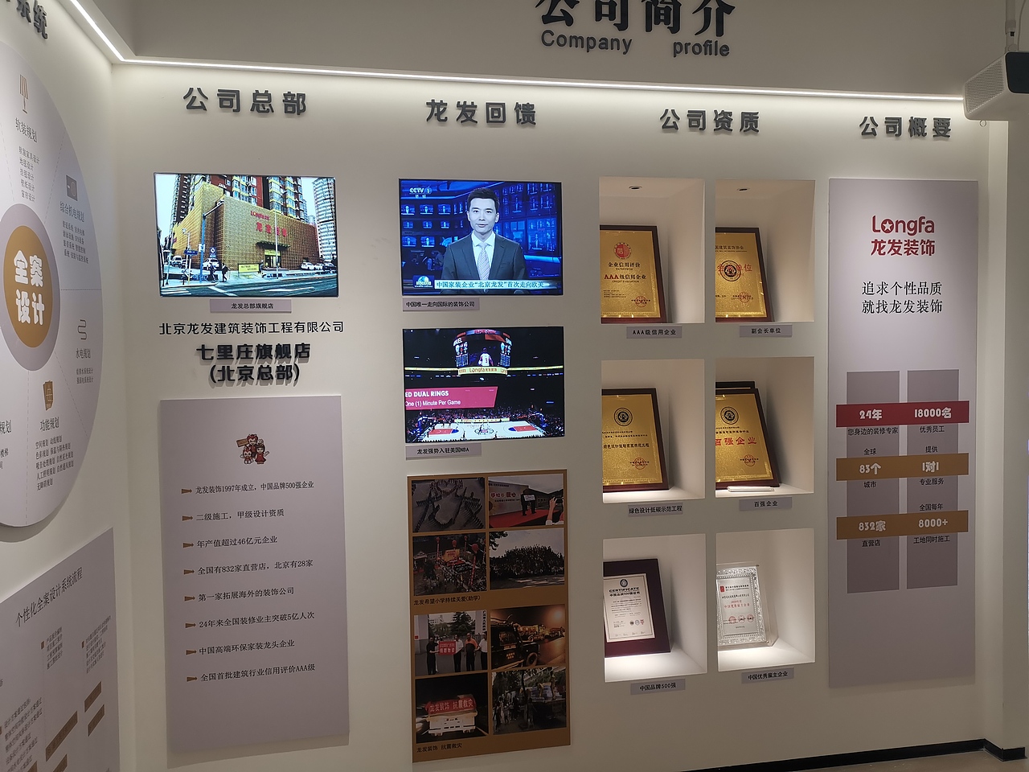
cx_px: 514
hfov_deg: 65.3
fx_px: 803
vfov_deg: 51.4
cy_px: 386
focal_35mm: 27
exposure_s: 1/209
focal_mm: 4.75
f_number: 1.8
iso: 50
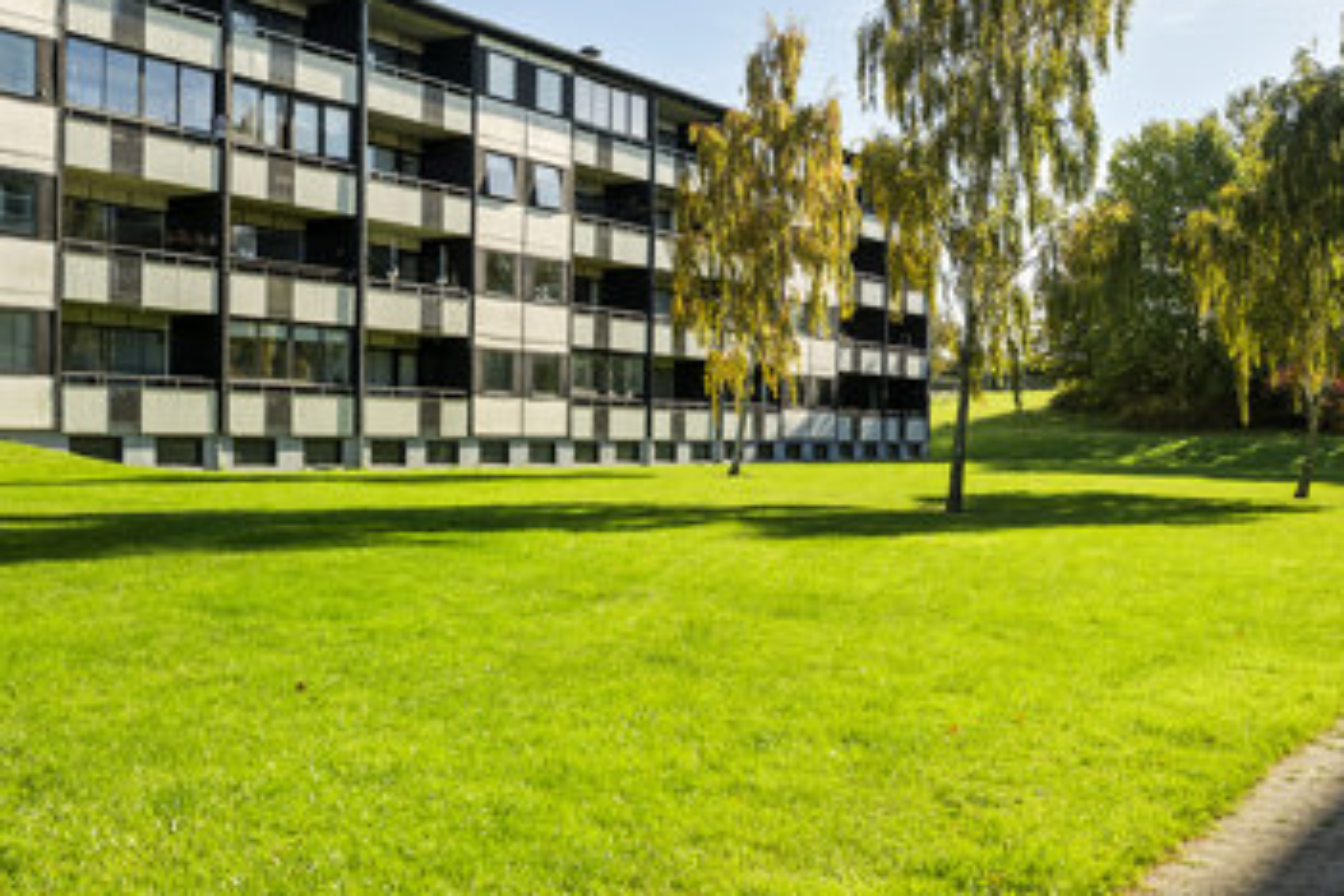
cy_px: 161
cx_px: 444
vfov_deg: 31.7
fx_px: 1531
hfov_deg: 46.6
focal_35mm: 41
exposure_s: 1/320
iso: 200
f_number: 8
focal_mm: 24
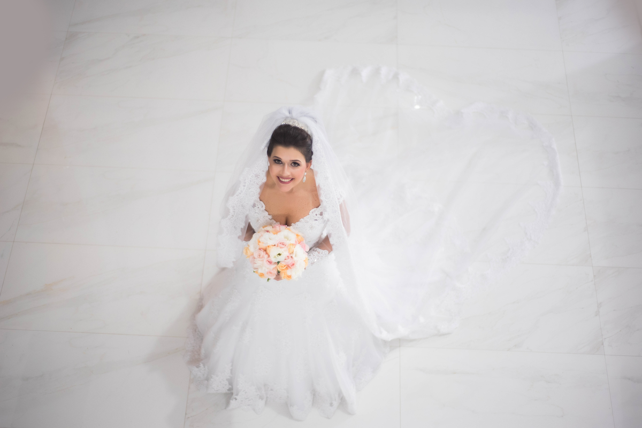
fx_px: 892
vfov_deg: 27.0
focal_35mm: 50
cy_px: 214
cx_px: 321
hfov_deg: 39.6
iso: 1600
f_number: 1.8
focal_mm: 50
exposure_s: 1/125
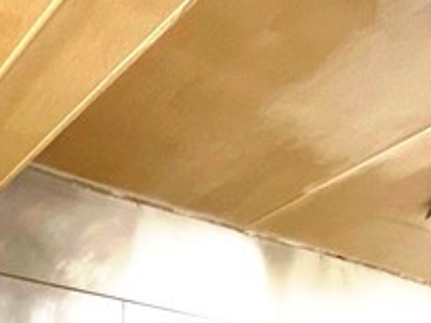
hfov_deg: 27.7
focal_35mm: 70
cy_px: 612
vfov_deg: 16.7
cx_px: 175
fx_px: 872
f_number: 2.2
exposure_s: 1/60
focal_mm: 2.22
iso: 800
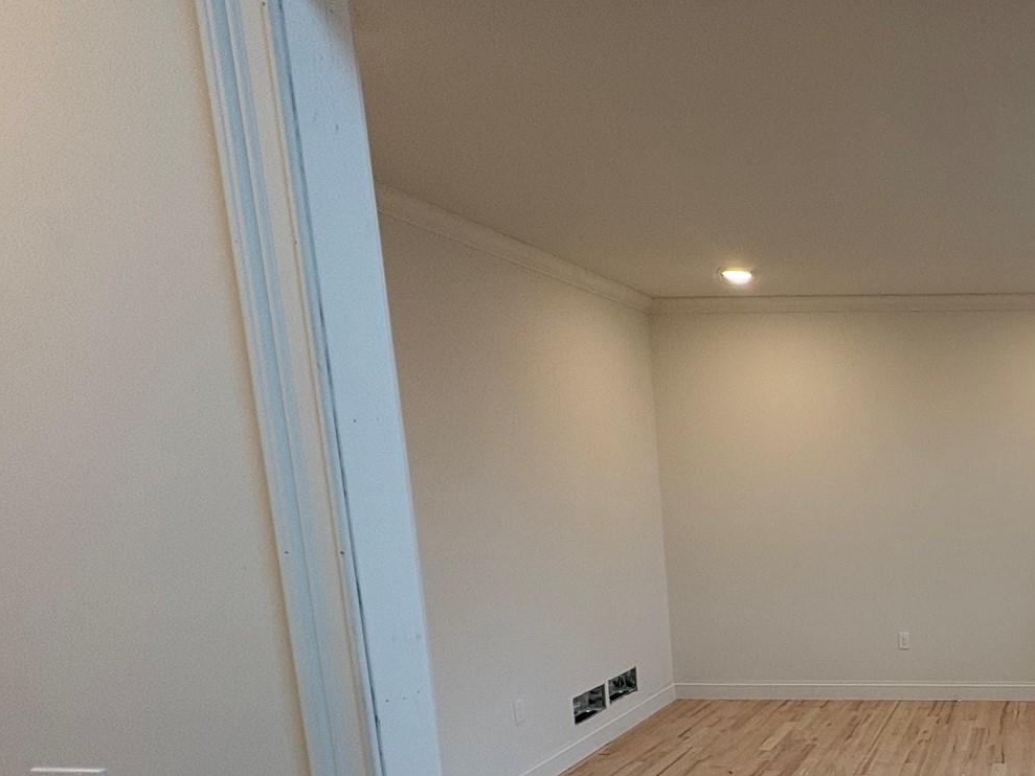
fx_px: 867
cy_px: 610
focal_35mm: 29
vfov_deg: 46.0
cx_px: 1012
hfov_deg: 50.9
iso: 125
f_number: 2.2
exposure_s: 1/120
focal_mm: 2.22
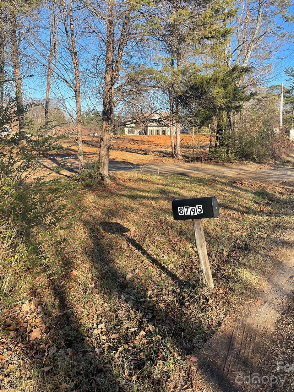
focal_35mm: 32
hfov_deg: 44.1
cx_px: 154
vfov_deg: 56.3
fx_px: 362
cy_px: 154
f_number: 1.6
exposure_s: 1/1147
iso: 32
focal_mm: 4.2
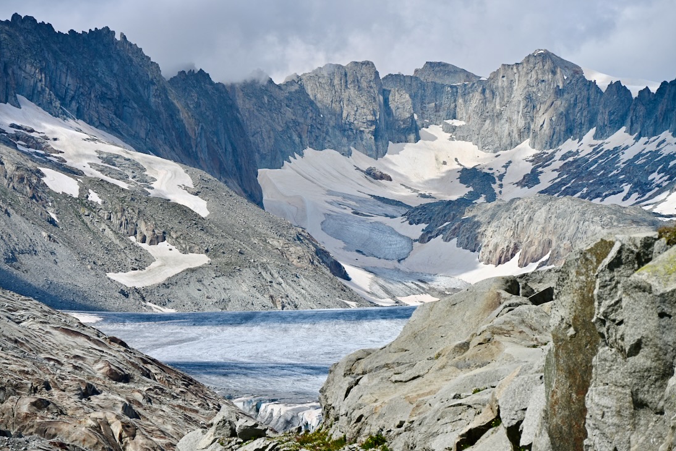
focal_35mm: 156
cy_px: 226
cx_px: 340
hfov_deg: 13.2
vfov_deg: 8.8
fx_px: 2930
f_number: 7.1
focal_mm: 155
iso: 100
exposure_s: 1/800
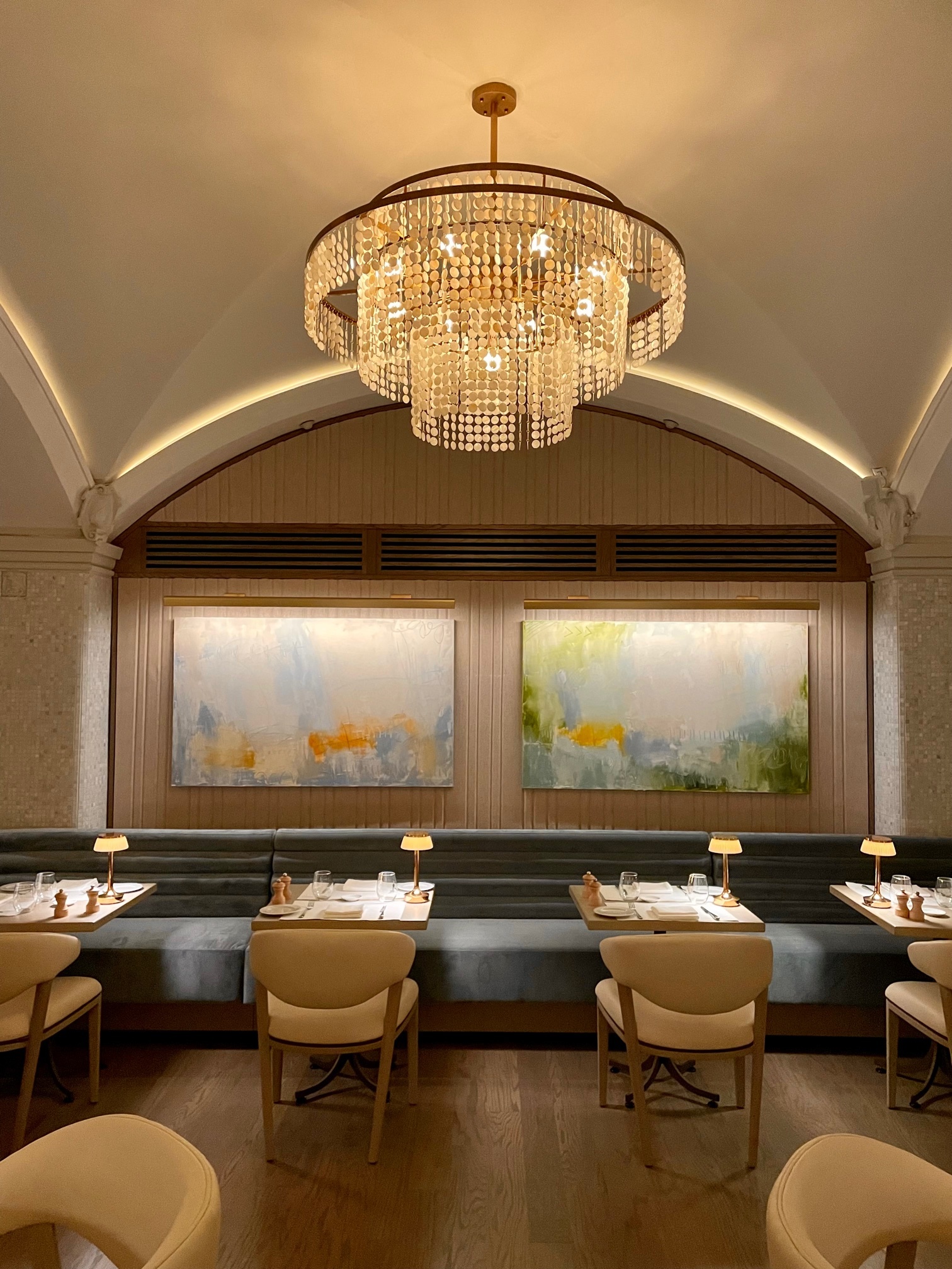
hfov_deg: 53.1
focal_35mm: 26
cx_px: 476
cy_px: 634
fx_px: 953
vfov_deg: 67.3
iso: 500
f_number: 1.6
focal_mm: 4.2
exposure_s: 1/56
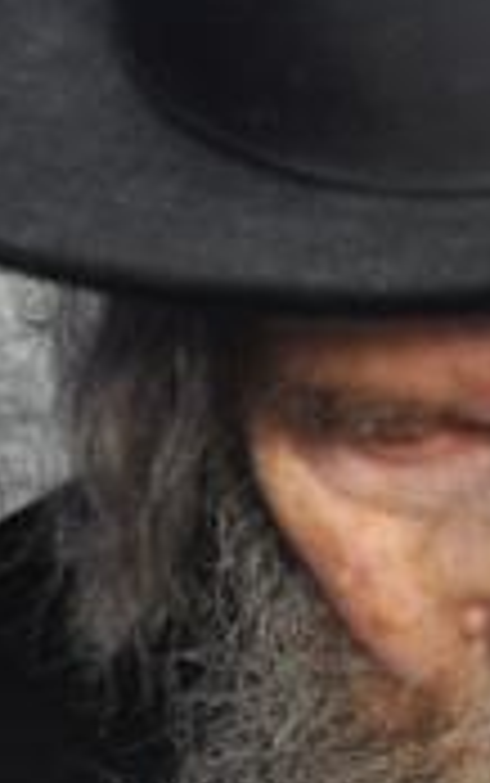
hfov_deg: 3.6
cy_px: 904
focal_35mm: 359
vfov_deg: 5.8
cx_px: 1214
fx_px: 7658
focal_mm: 40
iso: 800
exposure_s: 1/60
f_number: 5.6
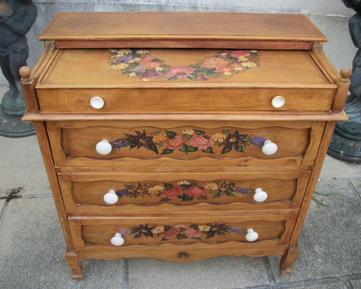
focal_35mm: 34
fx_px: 363
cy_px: 144
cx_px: 176
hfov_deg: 52.8
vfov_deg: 43.4
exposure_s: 1/125
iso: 80
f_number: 2.9
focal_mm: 5.7
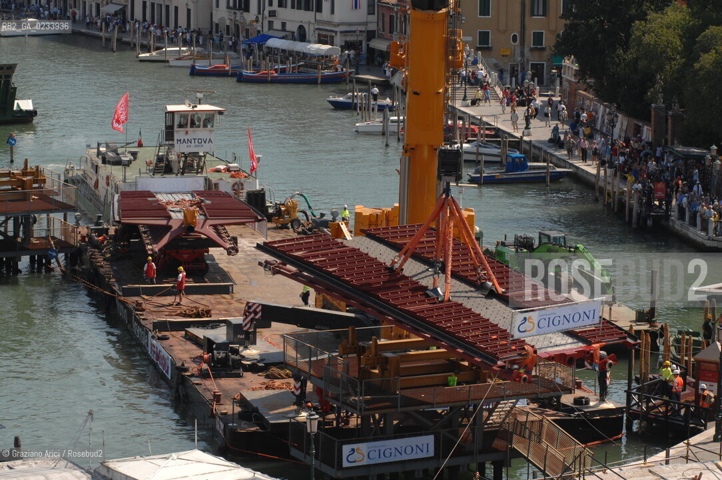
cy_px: 240
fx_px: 2404
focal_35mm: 120
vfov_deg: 11.4
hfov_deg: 17.1
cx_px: 361
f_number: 11
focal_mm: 80
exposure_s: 1/125
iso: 100
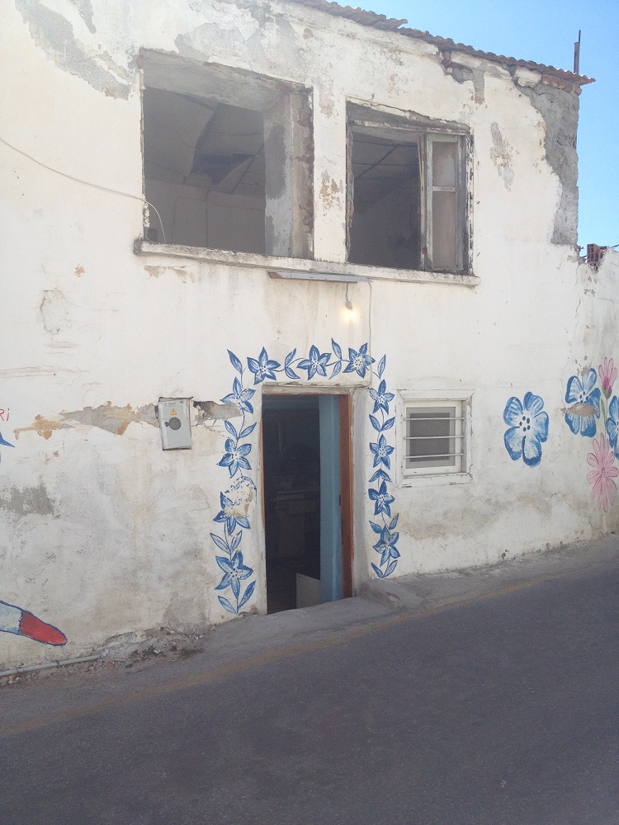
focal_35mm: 35
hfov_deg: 40.7
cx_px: 310
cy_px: 412
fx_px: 834
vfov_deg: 52.6
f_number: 2.4
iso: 50
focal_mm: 4.28
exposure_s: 1/1623
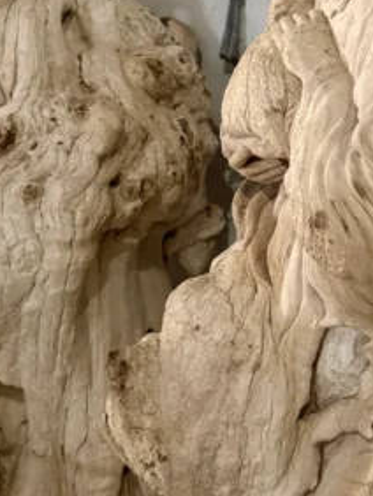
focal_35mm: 68
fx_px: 975
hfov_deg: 20.6
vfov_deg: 28.3
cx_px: 408
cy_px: 160
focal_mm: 6.76
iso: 640
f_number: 1.78
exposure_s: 1/50
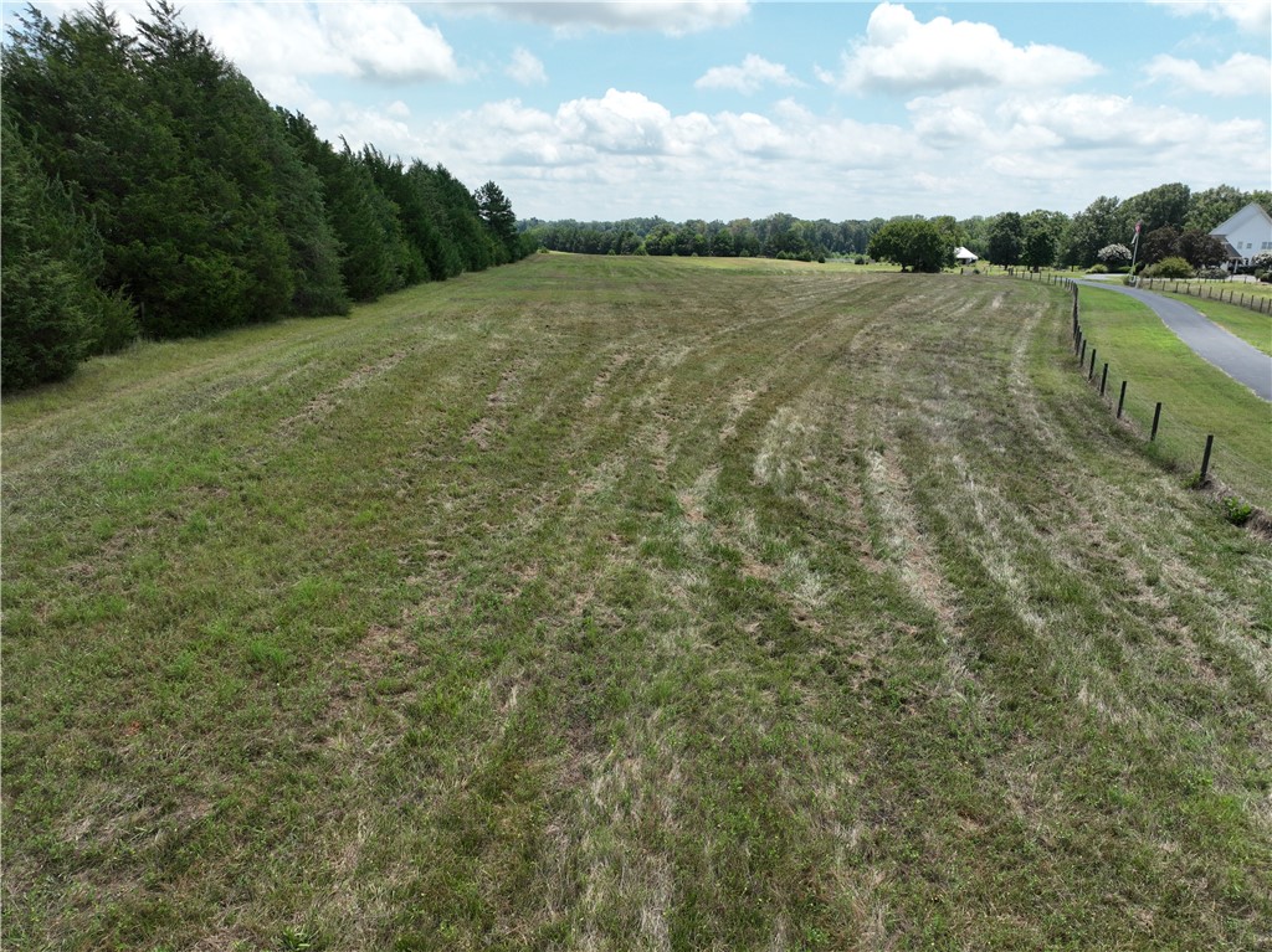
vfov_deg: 56.8
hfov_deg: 71.6
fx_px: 881
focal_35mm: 24
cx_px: 636
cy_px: 476
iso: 200
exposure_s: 1/320
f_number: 2.8
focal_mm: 12.29
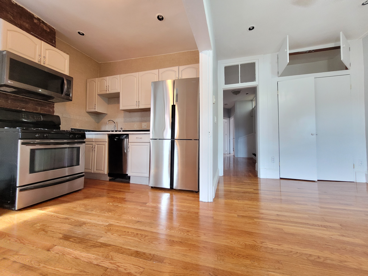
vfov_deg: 89.9
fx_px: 138
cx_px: 184
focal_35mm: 13
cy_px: 138
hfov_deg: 106.2
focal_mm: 1.74
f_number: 2.2
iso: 320
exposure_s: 1/39
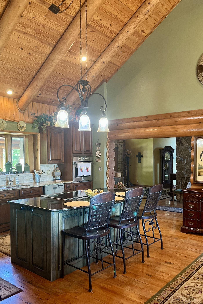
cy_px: 165
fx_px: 254
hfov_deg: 43.6
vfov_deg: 61.8
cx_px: 97
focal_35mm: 30
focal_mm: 5.1
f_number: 1.6
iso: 320
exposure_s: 1/60
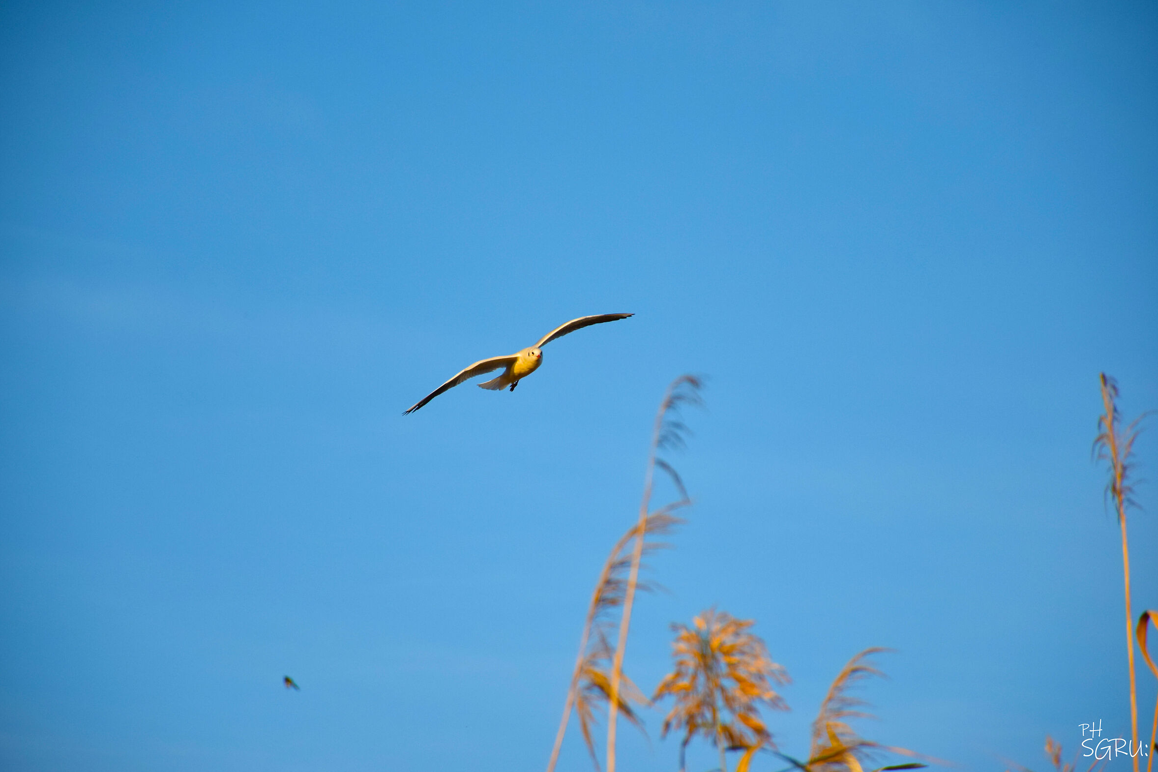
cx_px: 582
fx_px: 6883
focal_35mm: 214
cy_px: 385
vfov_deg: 6.4
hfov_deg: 9.6
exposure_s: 1/3200
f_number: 5.6
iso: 800
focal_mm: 140
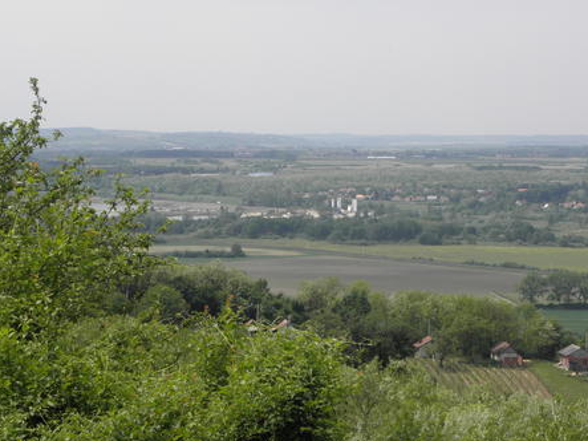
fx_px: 1766
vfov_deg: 14.2
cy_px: 181
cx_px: 336
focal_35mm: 104
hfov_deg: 18.9
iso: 64
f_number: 5.6
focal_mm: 12.97
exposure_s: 1/250
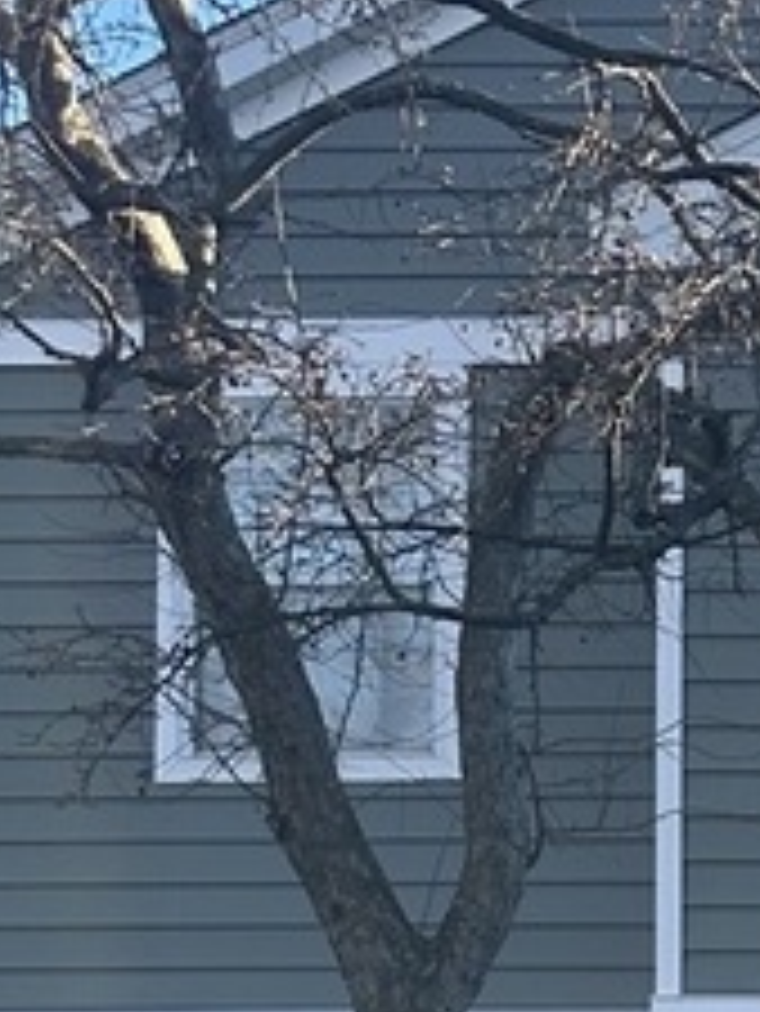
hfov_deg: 11.2
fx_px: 3363
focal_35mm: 115
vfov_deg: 16.3
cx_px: 1713
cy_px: 1246
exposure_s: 1/1339
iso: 80
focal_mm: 6.86
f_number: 1.78
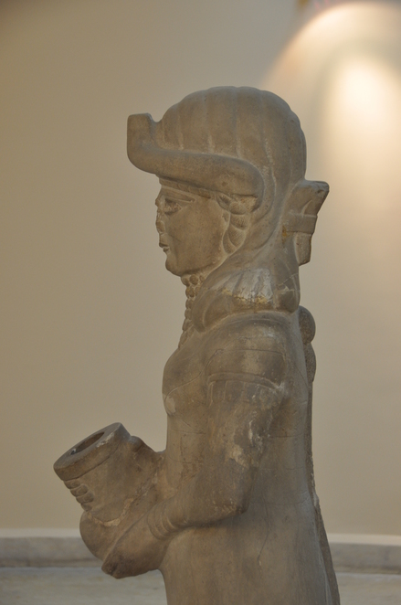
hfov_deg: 16.5
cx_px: 200
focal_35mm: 82
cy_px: 302
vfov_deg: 24.7
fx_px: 1383
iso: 500
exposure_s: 1/30
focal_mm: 55
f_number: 4.8
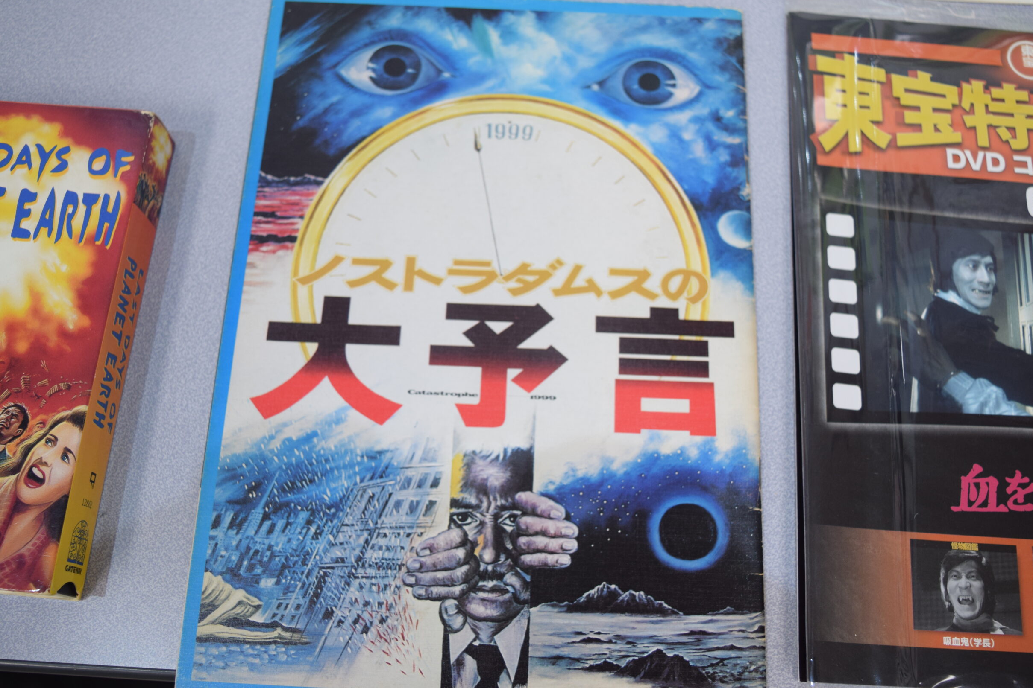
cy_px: 331
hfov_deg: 52.4
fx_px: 1048
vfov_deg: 36.4
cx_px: 540
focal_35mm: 37
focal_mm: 23
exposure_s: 1/50
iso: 400
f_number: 4.5
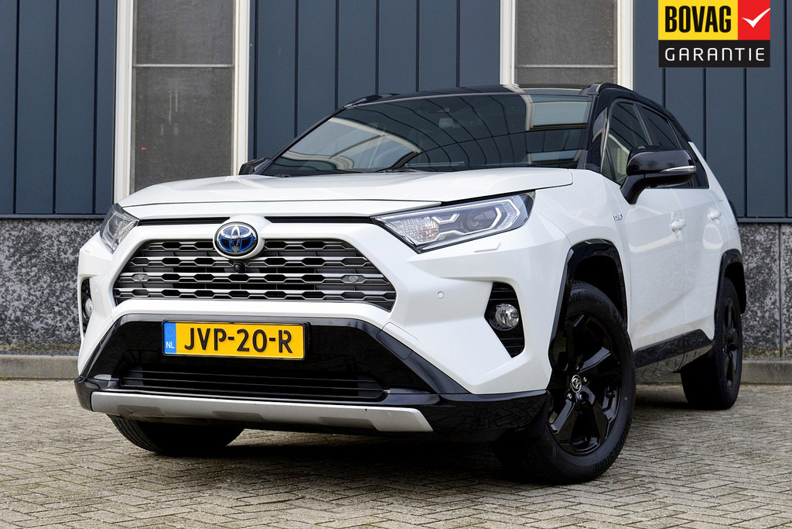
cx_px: 396
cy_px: 264
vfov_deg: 22.6
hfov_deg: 33.4
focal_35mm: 60
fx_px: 1320
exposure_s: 1/160
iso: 400
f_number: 9
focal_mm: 40
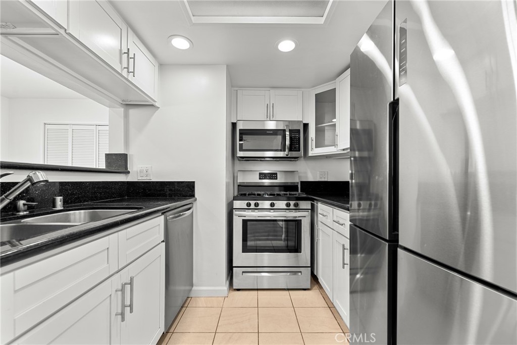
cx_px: 258
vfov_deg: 81.2
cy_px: 172
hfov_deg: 104.2
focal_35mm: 14
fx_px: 201
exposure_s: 1/8
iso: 320
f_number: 6.3
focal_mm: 14
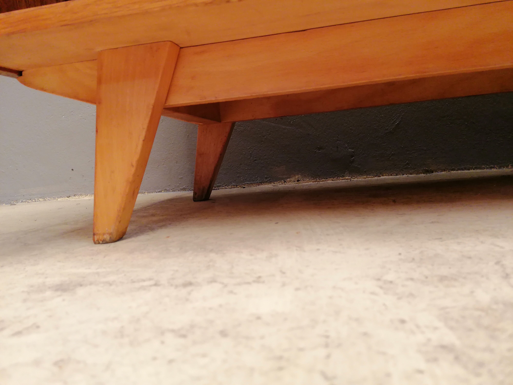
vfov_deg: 51.4
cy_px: 192
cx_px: 256
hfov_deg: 65.3
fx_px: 400
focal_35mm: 27
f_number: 1.8
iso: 200
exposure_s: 1/33.3
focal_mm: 4.75
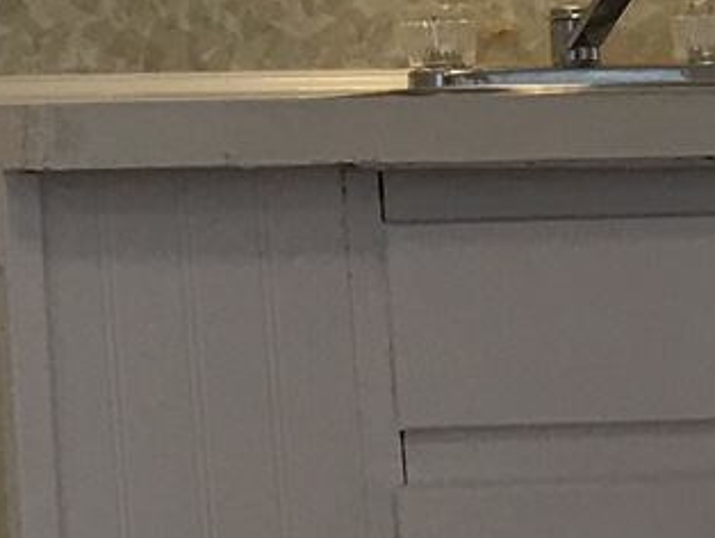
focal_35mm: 186
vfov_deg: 7.9
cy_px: -196
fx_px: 3845
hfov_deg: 9.6
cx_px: -904
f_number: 2.2
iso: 25
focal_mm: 4.15
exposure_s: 1/40
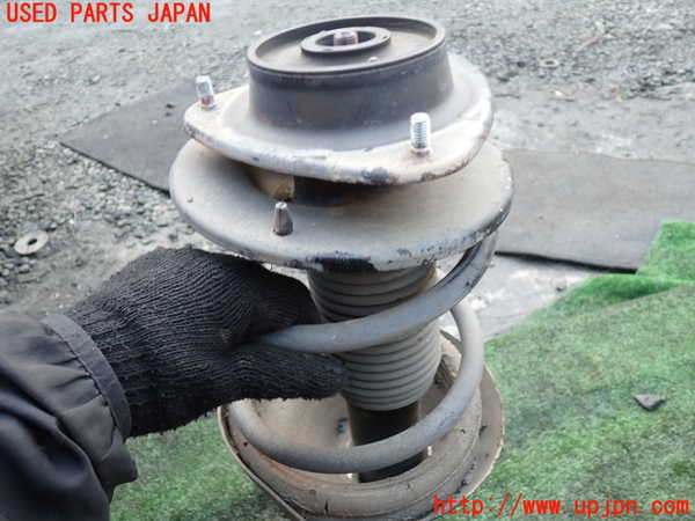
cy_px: 260
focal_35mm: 30
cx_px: 348
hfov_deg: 60.0
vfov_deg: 46.8
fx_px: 602
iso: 200
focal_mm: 5.4
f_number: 2.3
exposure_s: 1/40
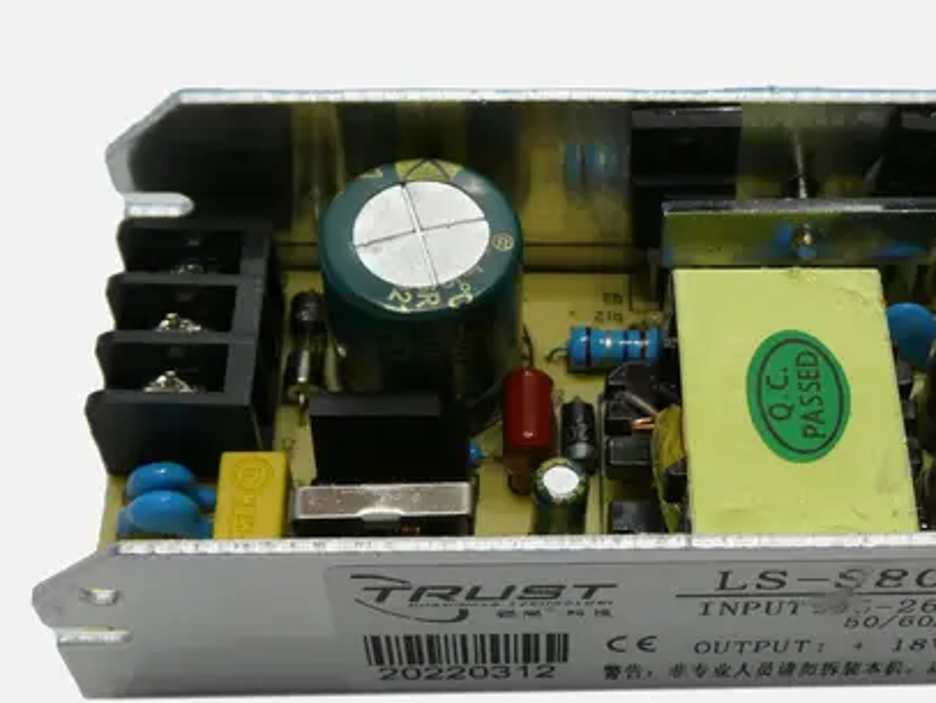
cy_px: 385
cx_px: 641
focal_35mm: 63
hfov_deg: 30.4
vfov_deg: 23.3
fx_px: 1704
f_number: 3.8
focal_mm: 7.2
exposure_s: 1/80
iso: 125
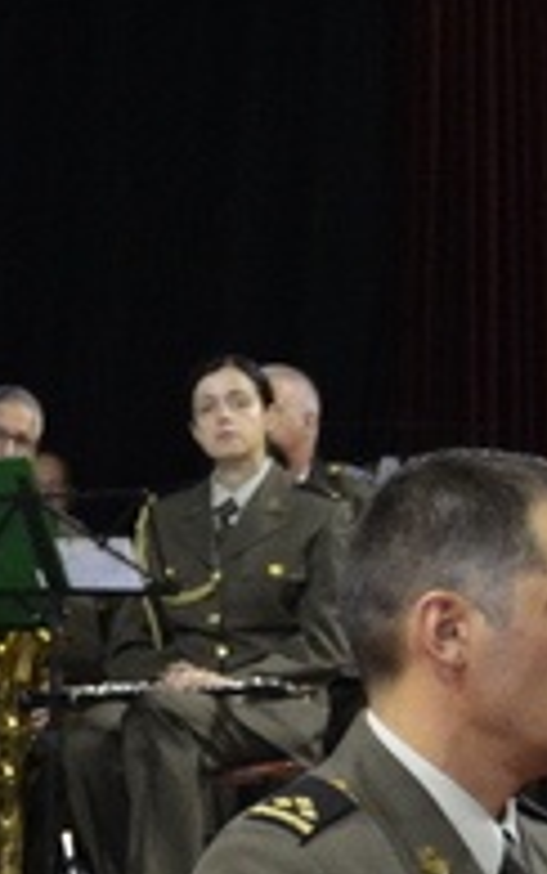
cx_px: -13
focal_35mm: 169
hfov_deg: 7.7
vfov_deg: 12.3
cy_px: 699
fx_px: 4028
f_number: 3.5
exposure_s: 1/30
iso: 1600
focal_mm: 18
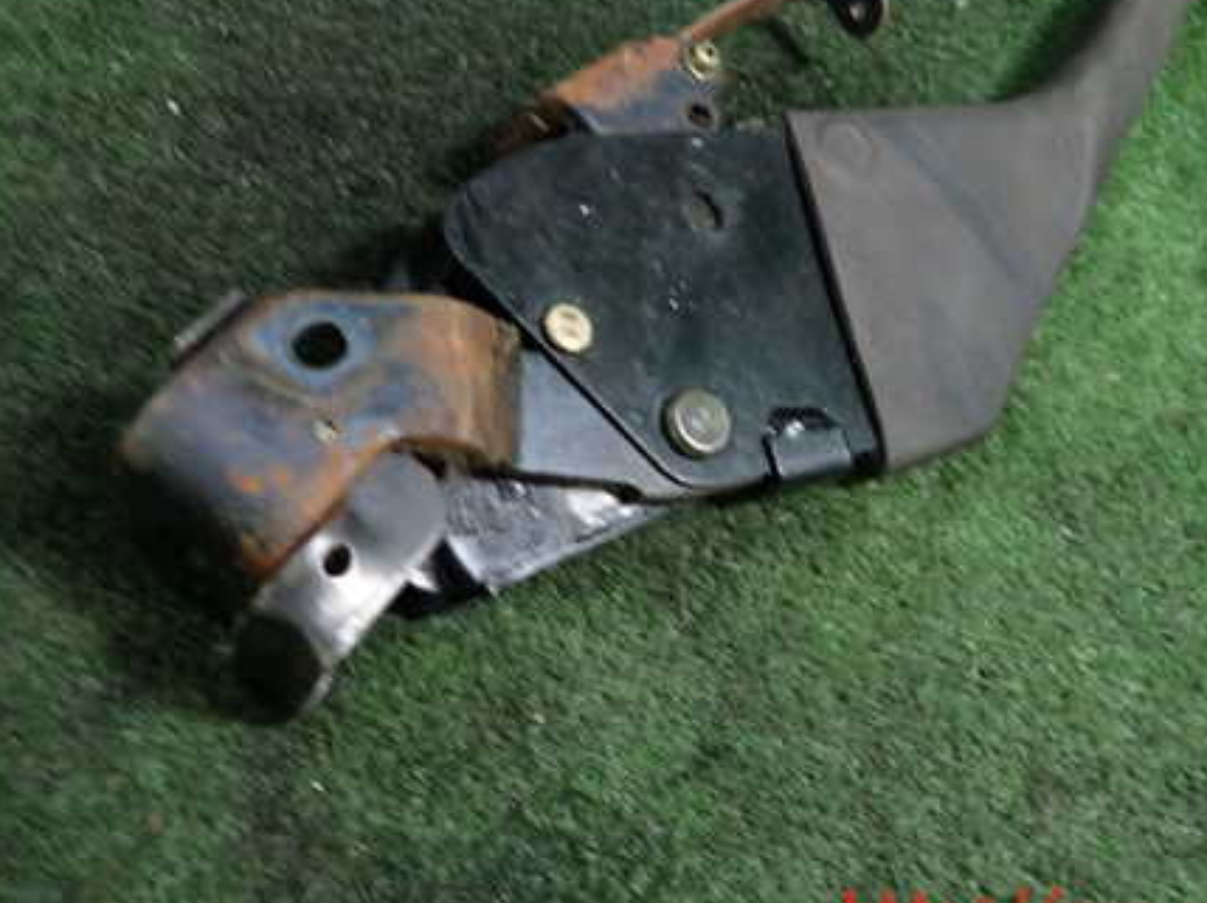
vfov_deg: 40.3
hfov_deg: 52.6
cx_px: 636
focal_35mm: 35
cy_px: 321
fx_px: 1219
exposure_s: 1/30
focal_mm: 4.5
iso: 200
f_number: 2
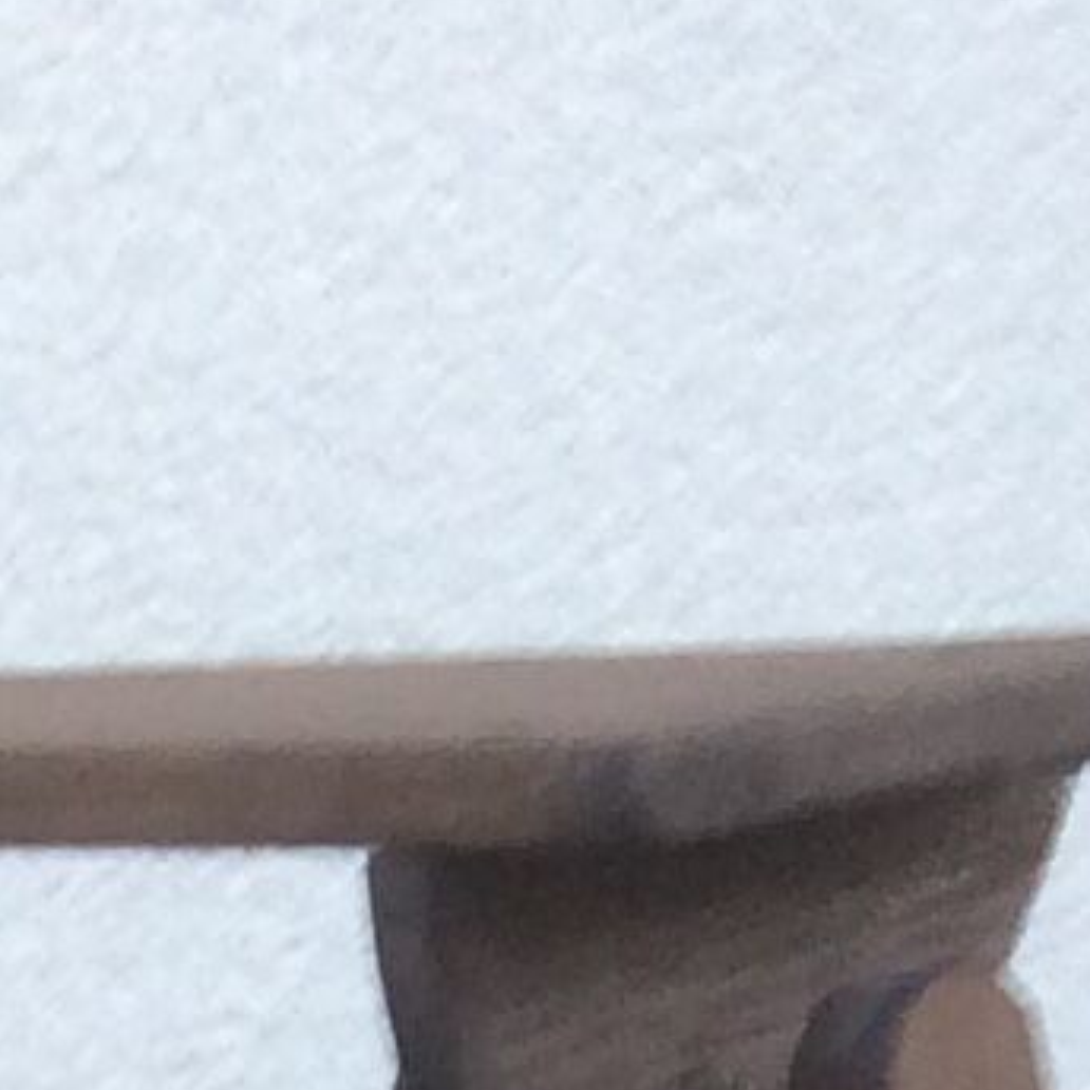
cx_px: -390
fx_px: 8657
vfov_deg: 5.9
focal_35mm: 243
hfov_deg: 7.1
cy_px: 4588
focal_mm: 4.15
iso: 40
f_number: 2.2
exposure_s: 1/50
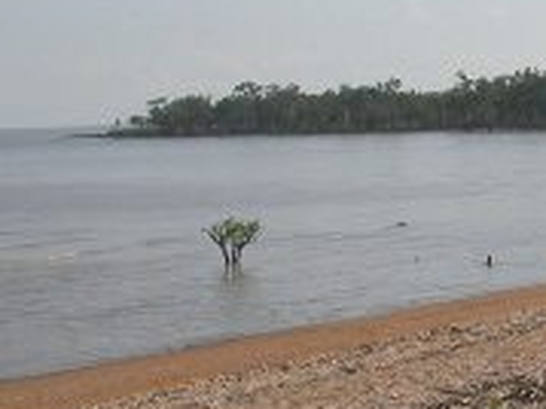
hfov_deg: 14.1
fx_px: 2144
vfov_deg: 10.9
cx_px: 634
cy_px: 201
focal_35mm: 136
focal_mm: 7.85
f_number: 7.5
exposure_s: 1/473
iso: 100
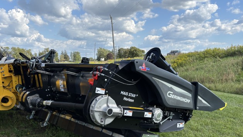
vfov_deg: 32.6
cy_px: 89
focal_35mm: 36
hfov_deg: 55.3
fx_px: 232
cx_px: 117
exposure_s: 1/2193
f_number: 1.6
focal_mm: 5.96
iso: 50
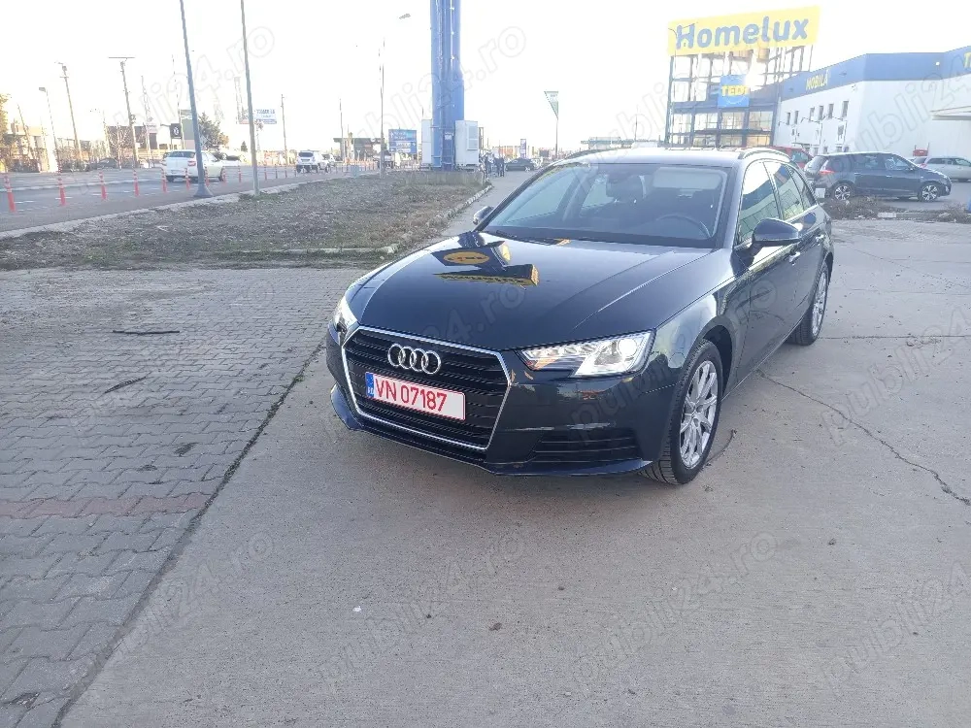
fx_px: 673
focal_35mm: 24
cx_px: 486
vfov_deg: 56.8
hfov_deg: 71.6
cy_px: 364
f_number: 1.7
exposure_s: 1/101
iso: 80
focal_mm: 5.24
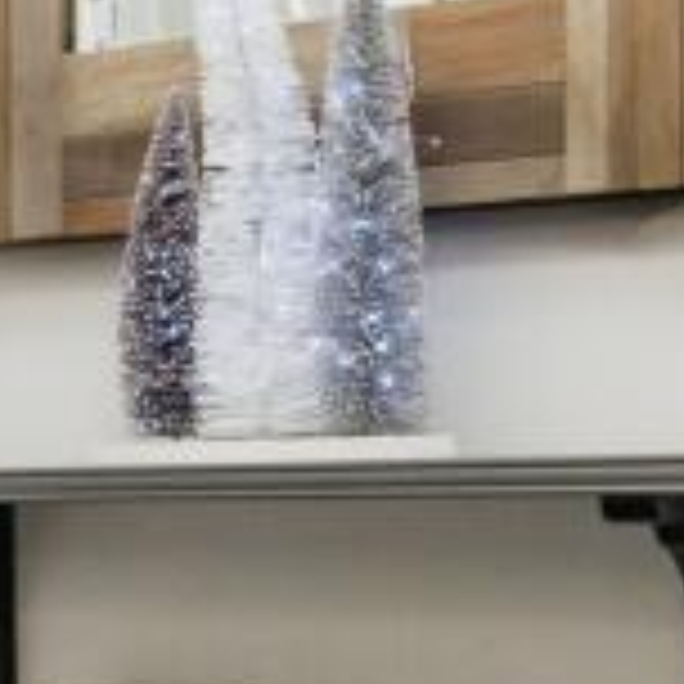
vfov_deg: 20.1
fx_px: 1923
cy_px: 484
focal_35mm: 86
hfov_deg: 19.3
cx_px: -81
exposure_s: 1/200
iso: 800
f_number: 7.1
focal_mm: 10
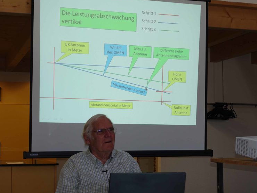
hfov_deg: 27.0
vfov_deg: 20.4
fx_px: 534
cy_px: 104
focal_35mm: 72
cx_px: 117
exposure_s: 1/80
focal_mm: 19.86
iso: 125
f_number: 3.5
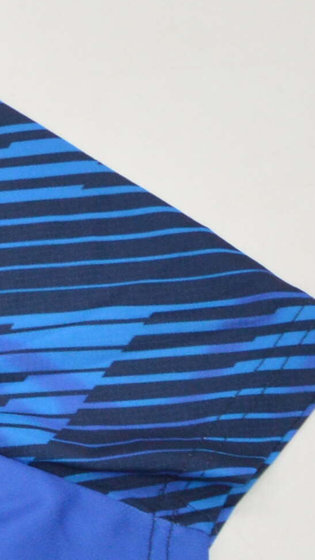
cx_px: -822
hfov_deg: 5.4
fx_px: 3034
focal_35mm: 204
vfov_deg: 10.1
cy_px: 901
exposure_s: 1/200
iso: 400
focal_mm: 21
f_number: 7.1
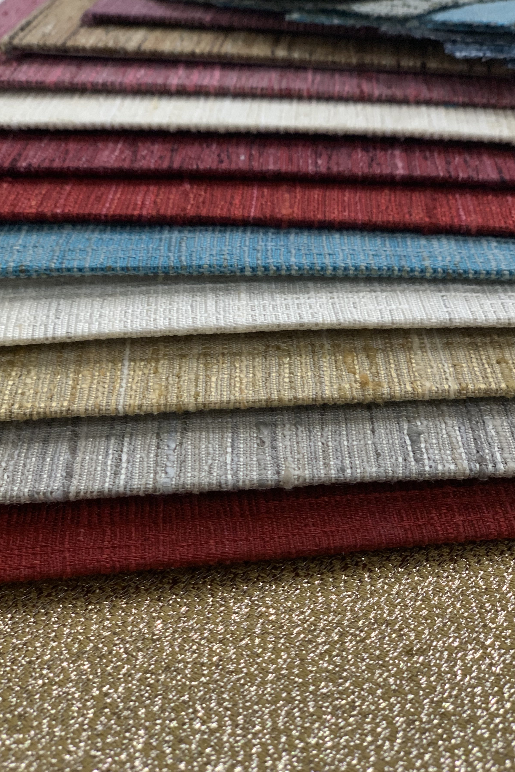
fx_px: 1309
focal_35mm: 61
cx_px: 250
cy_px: 344
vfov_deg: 32.9
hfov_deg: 22.3
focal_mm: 6
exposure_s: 1/60
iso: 100
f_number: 2.4
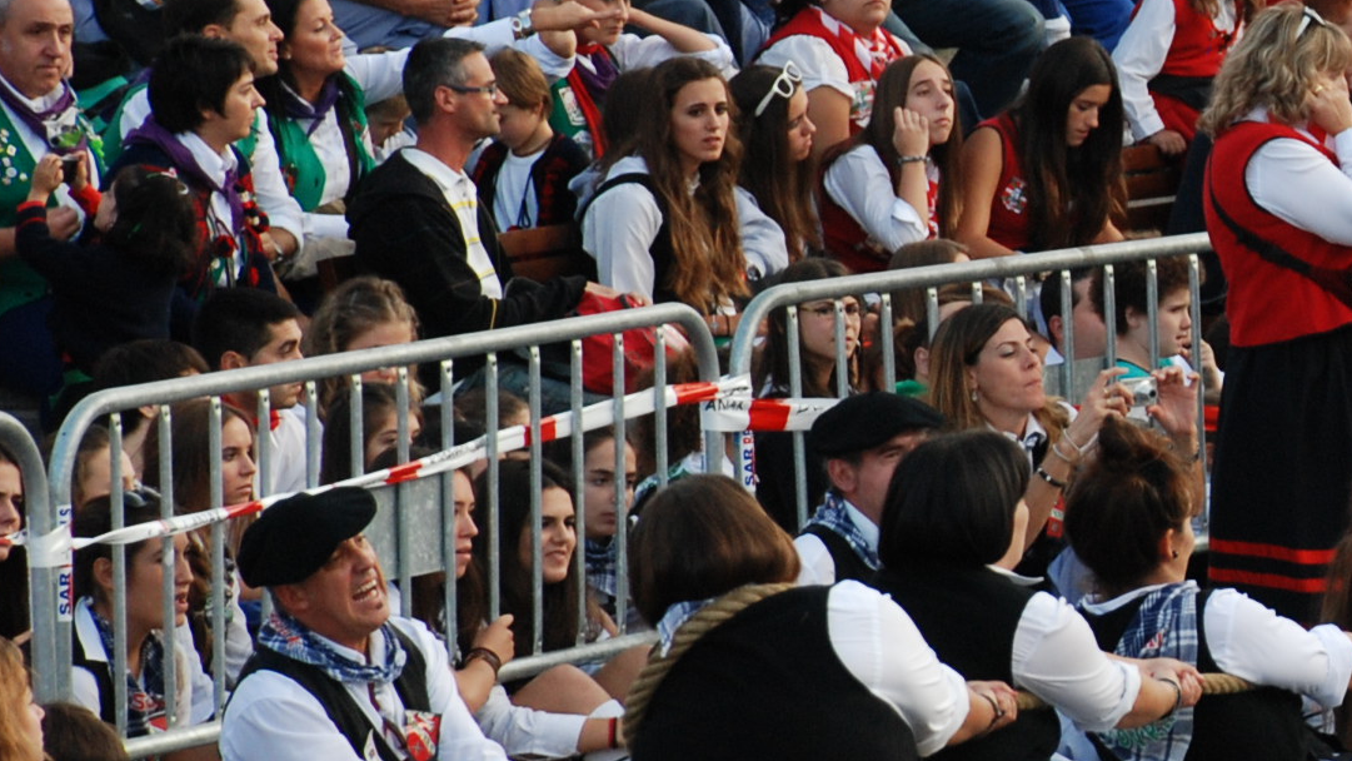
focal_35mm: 358
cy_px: 407
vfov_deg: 3.4
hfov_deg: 6.0
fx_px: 12848
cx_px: 1797
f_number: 5.6
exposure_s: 1/125
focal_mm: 85
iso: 400
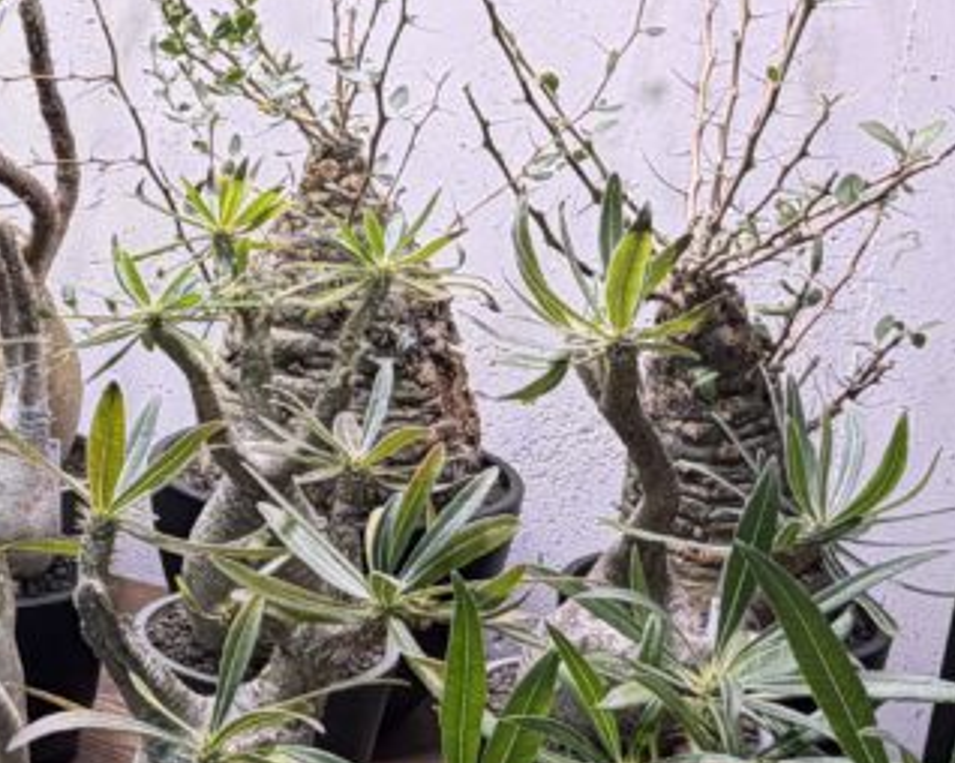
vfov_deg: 27.6
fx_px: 1554
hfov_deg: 31.8
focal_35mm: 55
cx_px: 18
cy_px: 418
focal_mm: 2.22
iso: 50
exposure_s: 1/100
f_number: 2.2
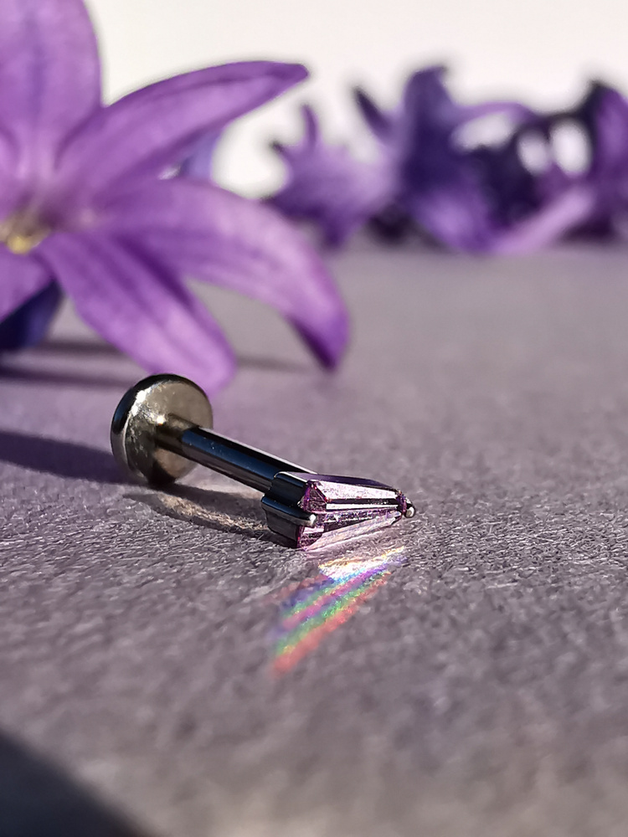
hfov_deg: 27.0
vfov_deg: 35.5
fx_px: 1306
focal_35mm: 54
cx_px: 314
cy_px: 418
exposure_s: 1/1101
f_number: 2.2
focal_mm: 2.35
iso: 50
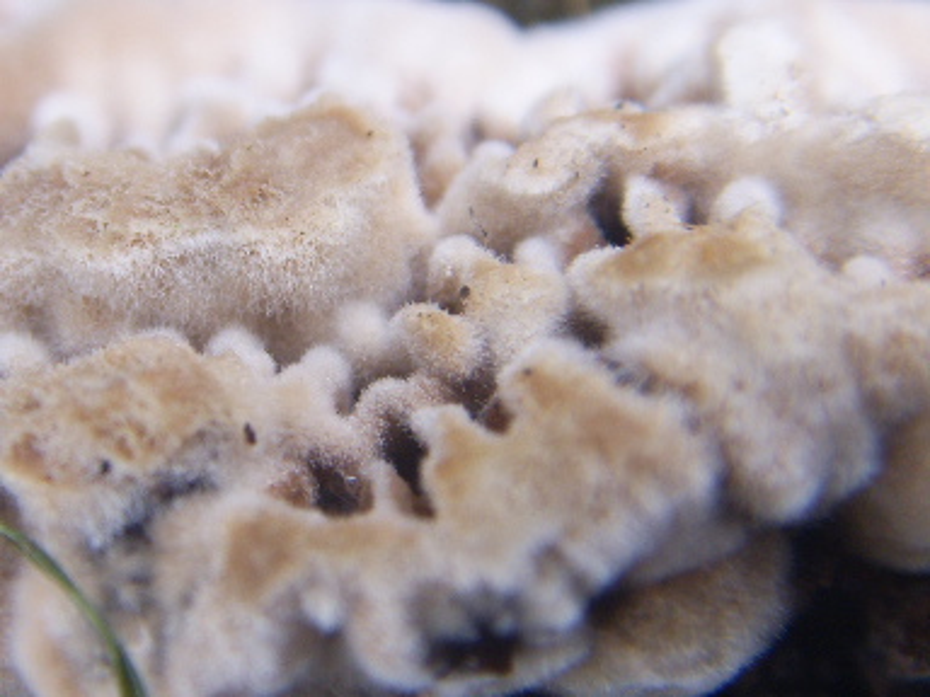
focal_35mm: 39
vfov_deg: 36.8
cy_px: 348
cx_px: 465
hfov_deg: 47.9
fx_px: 1048
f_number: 3.5
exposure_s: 1/8
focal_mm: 6.6
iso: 63
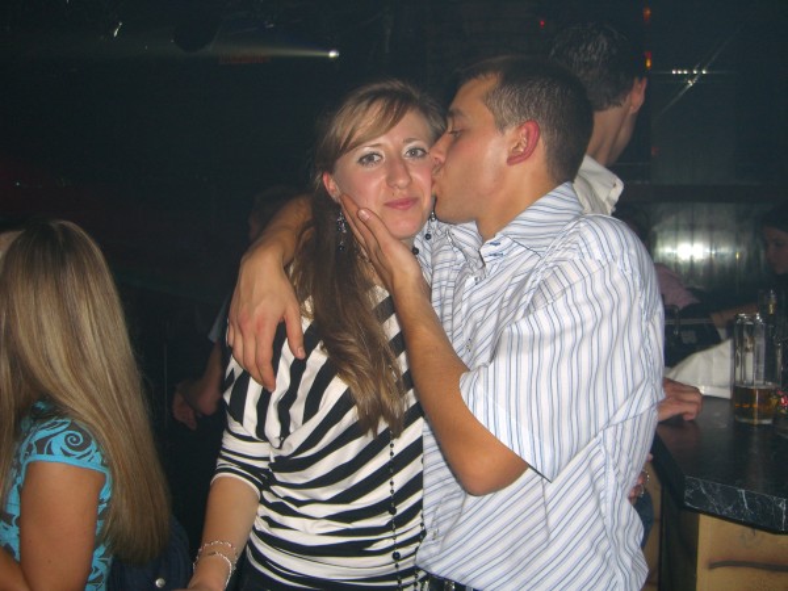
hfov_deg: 49.0
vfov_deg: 37.7
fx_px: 865
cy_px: 296
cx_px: 394
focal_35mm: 38
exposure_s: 1/60
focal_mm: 7.9
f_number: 2.8
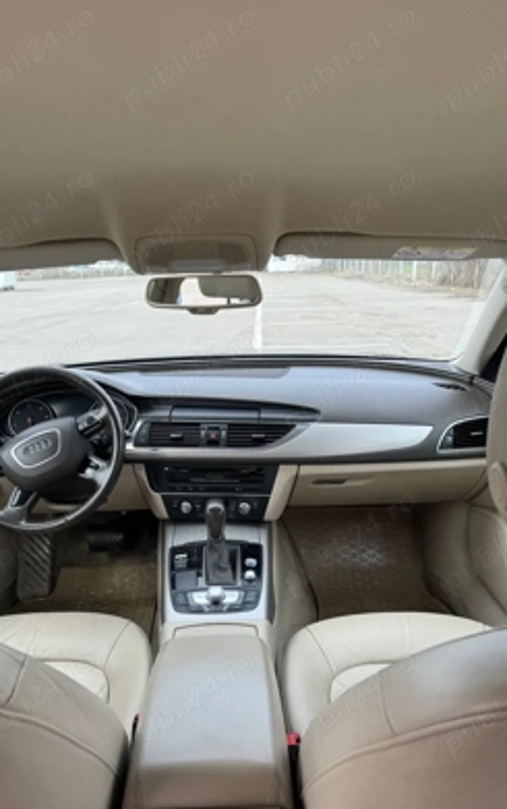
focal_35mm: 26
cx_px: 230
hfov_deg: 47.6
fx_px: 574
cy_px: 406
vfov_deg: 70.4
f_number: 1.78
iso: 80
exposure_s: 1/685
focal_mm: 6.86
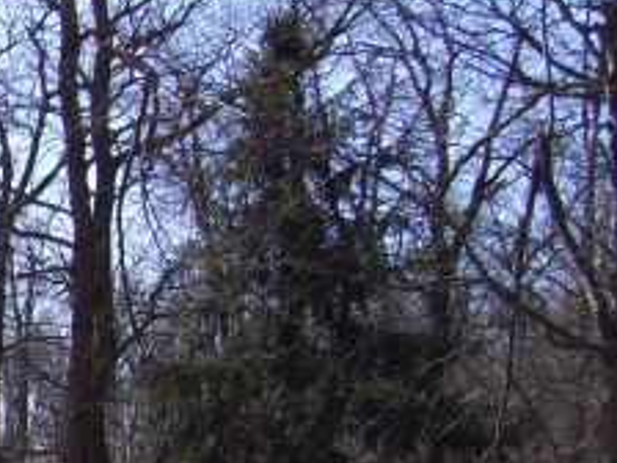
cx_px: -262
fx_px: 1836
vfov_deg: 13.9
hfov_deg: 17.5
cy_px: 582
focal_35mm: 103
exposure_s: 1/500
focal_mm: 6
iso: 80
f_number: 4.8
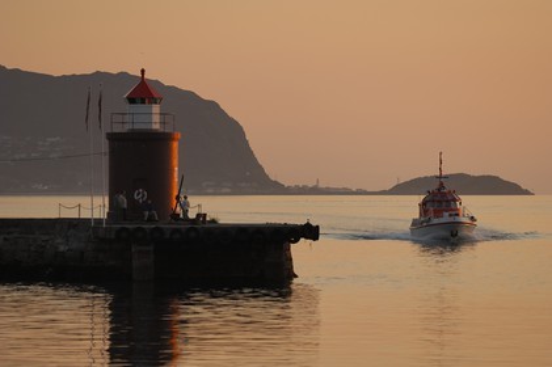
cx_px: 276
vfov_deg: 5.4
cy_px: 184
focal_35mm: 255
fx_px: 3907
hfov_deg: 8.1
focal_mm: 170
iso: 100
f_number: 2.8
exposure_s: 1/250
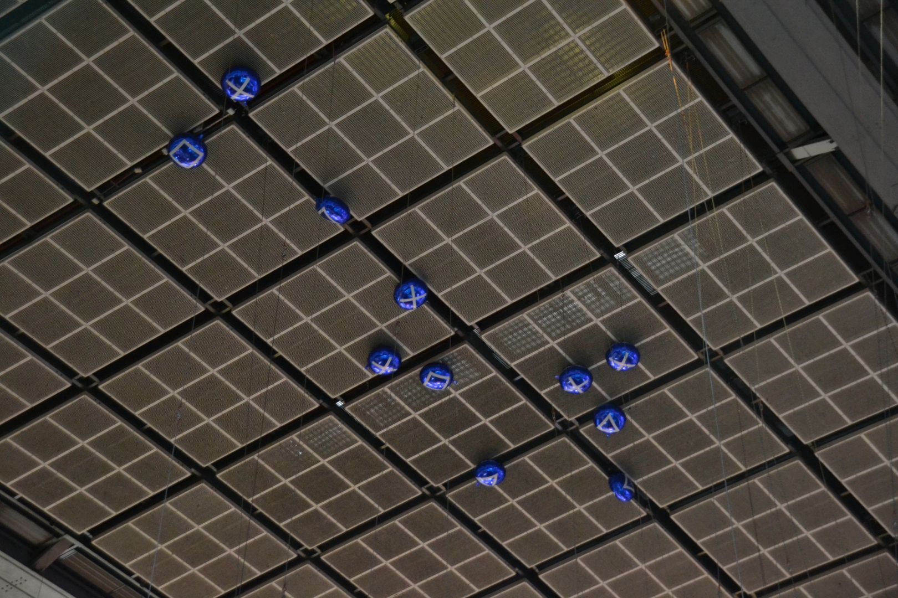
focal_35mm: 78
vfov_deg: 17.5
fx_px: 1946
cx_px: 449
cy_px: 299
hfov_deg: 26.0
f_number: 4.8
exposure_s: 1/15
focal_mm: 52
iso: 2200
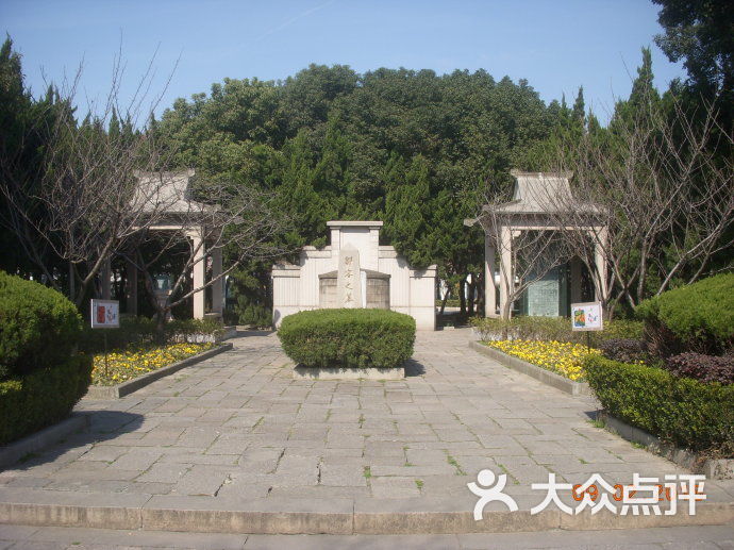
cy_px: 275
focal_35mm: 38
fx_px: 805
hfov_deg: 49.0
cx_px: 367
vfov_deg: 37.7
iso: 100
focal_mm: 6.3
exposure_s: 1/800
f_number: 3.3
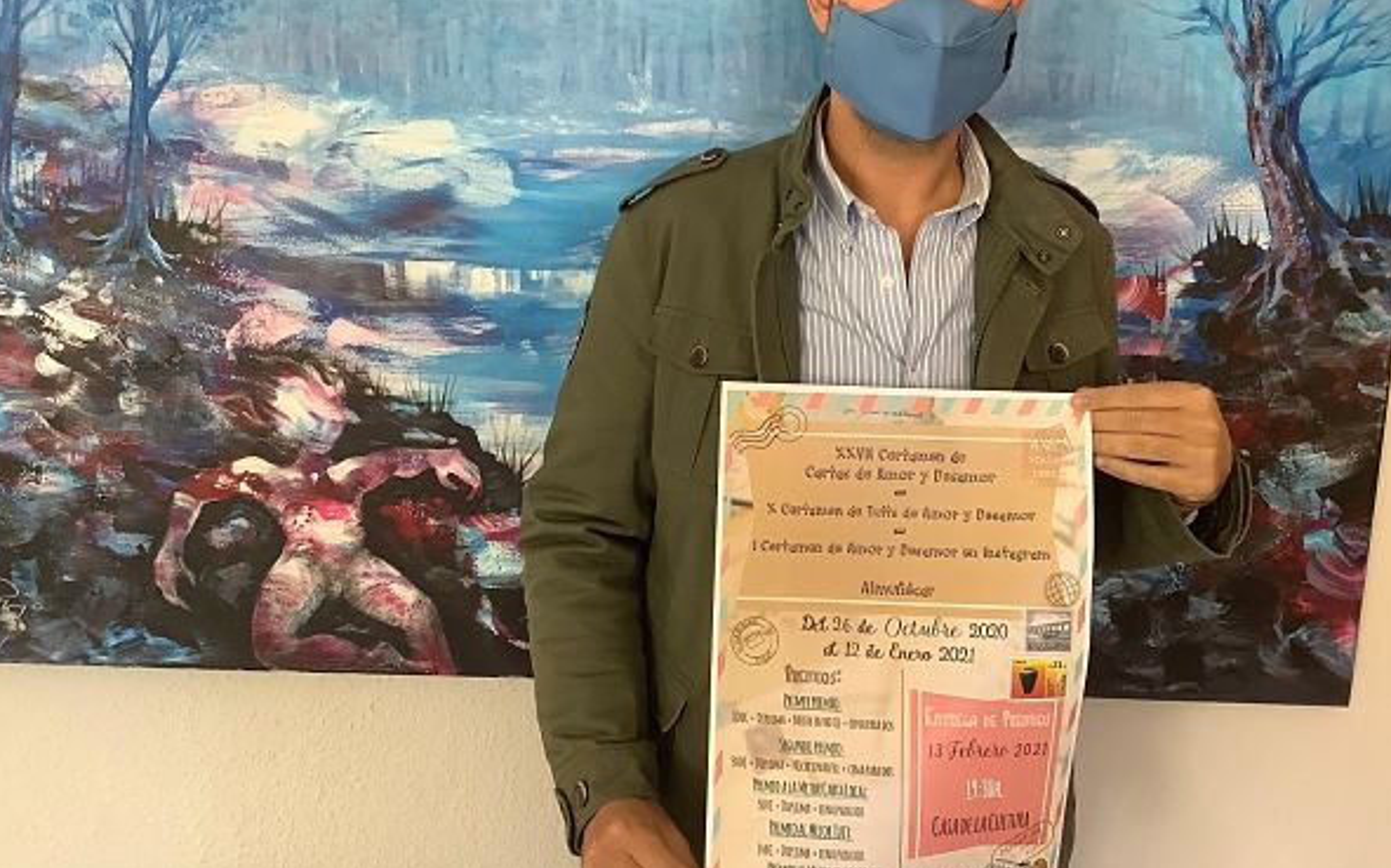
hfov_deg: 52.8
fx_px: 1402
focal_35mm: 37
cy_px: 340
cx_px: 681
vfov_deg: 34.3
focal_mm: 3.3
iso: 125
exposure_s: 1/50
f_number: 2.4
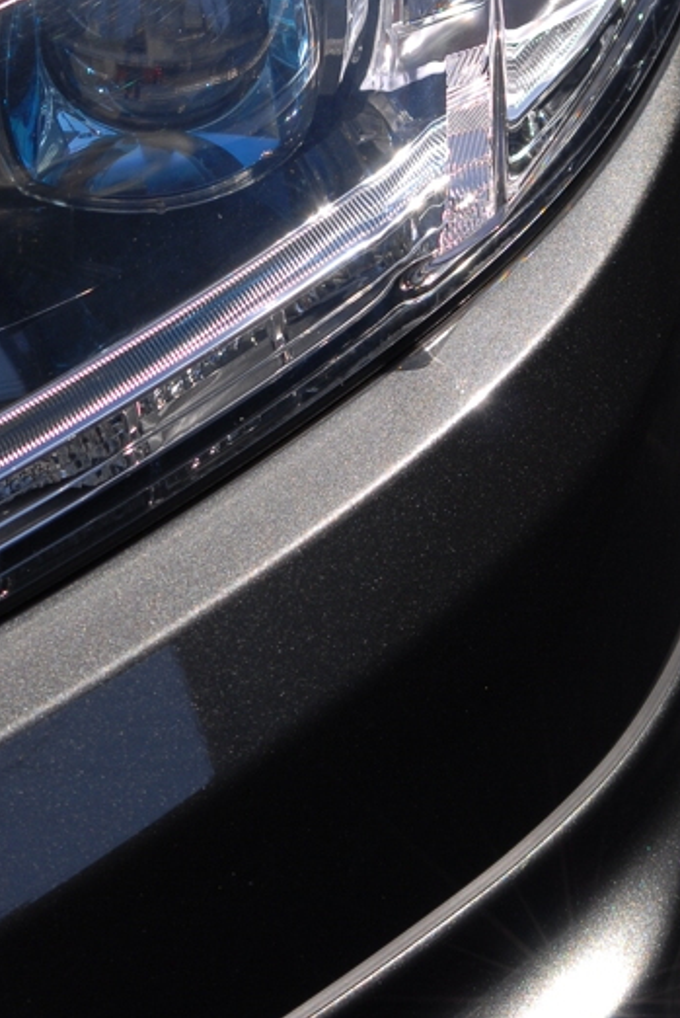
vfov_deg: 9.9
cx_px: 157
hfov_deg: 6.7
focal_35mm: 206
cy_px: 168
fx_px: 5825
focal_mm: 70
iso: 100
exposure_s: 1/400
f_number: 5.6
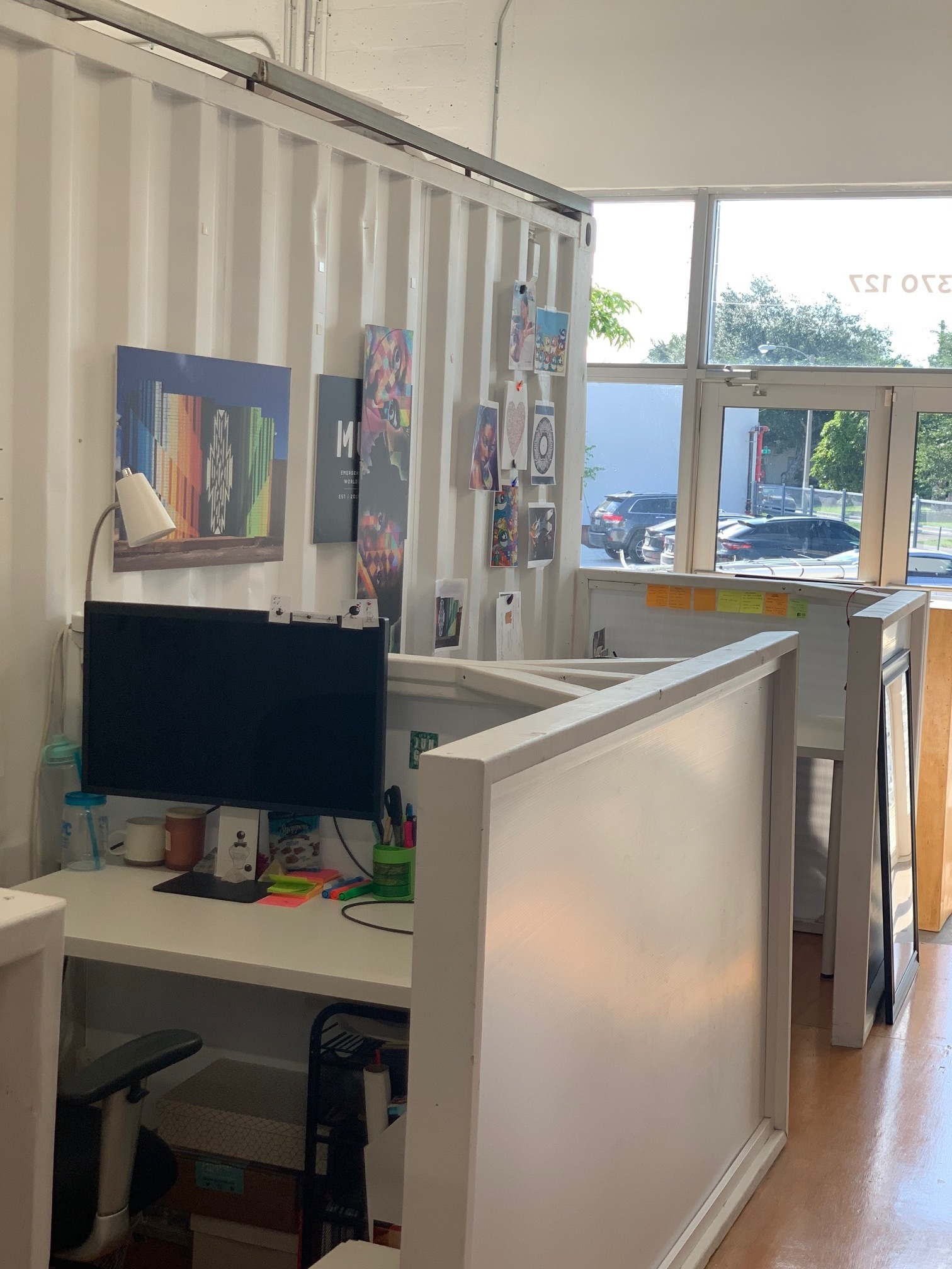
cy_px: 634
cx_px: 476
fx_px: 1907
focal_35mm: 52
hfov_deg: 28.0
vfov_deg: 36.8
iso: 40
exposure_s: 1/120
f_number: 2.4
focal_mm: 6
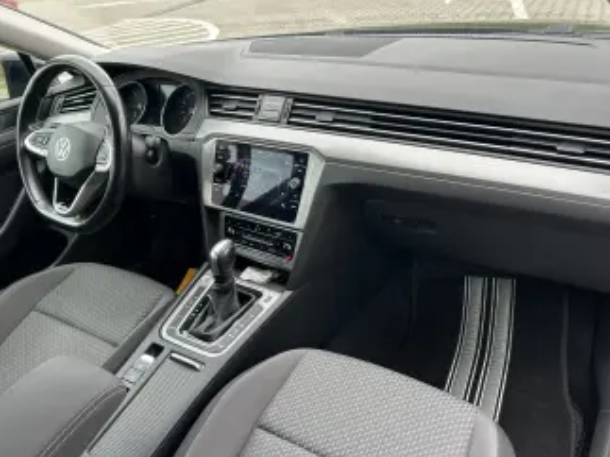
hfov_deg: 61.7
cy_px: 234
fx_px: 511
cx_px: 308
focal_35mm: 29
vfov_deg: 48.2
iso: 40
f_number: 1.5
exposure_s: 1/231
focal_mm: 5.7
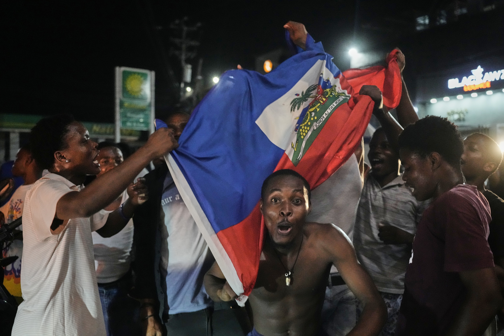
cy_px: 168
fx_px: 490
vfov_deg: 37.9
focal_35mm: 35
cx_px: 252
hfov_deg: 54.4
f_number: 2.8
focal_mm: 35
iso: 10000
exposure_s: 1/250
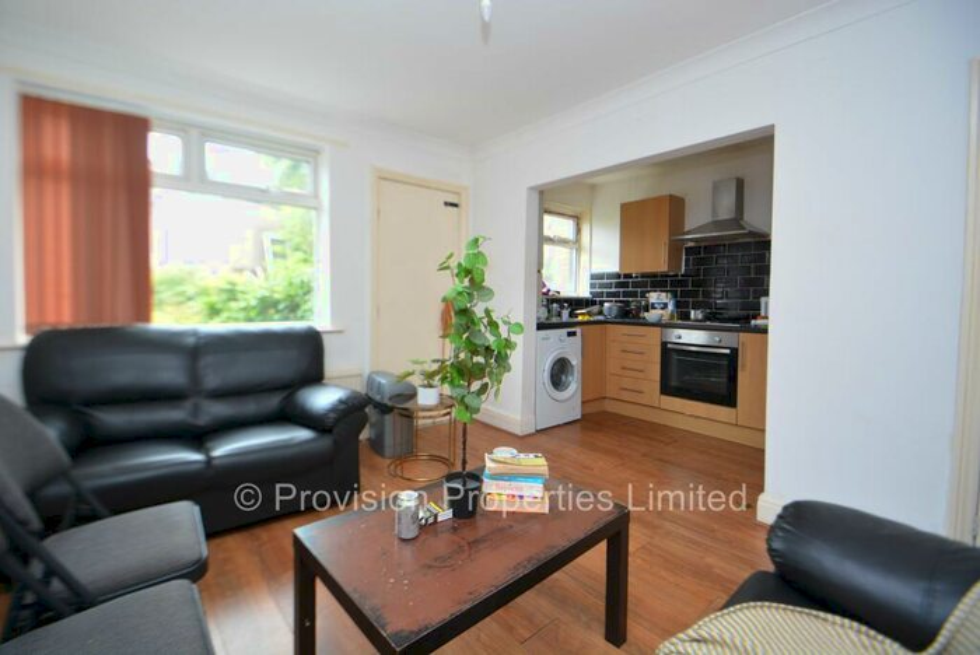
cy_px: 328
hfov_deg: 100.3
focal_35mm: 15
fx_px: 409
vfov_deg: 77.4
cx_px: 490
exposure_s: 1/60
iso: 400
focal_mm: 10
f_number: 4
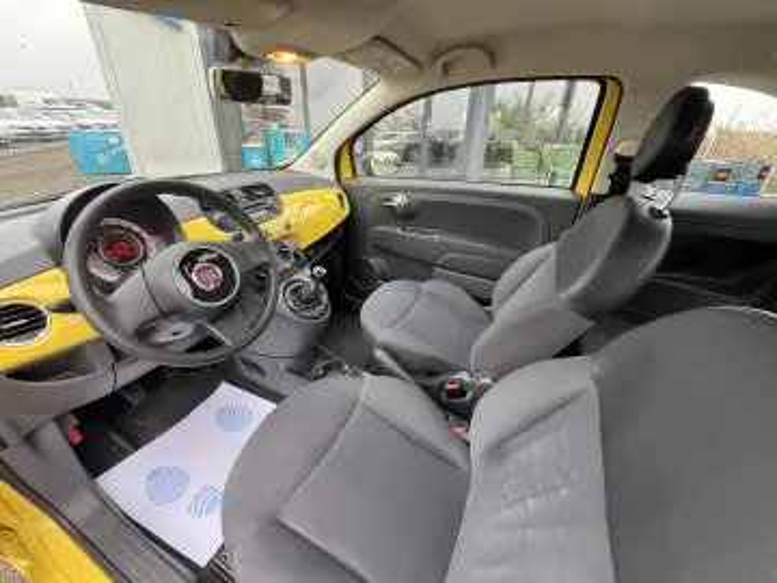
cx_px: 388
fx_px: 314
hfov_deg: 102.1
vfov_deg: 85.7
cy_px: 292
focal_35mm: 14
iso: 320
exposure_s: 1/77
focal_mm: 2.22
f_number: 2.2
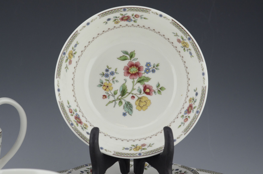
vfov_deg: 18.1
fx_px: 547
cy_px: 87
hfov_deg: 27.0
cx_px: 132
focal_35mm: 75
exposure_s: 1/125
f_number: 5.6
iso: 800
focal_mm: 50
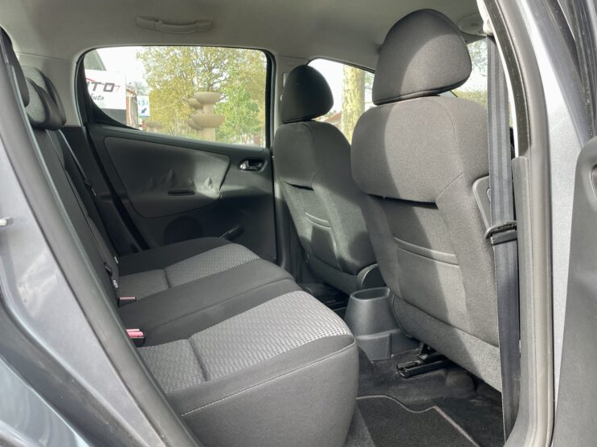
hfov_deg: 63.4
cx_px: 316
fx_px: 483
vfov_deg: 49.7
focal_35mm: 28
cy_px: 217
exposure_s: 1/121
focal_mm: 4.2
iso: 40
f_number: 1.6
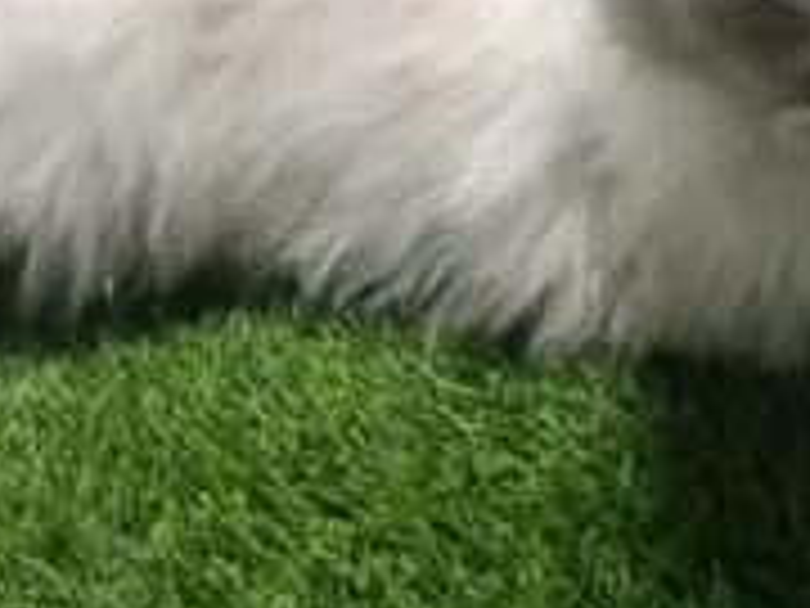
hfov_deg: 23.6
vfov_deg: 17.9
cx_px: 616
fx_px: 1919
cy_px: 162
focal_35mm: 82
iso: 1250
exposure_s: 1/50
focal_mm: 6.14
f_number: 1.6
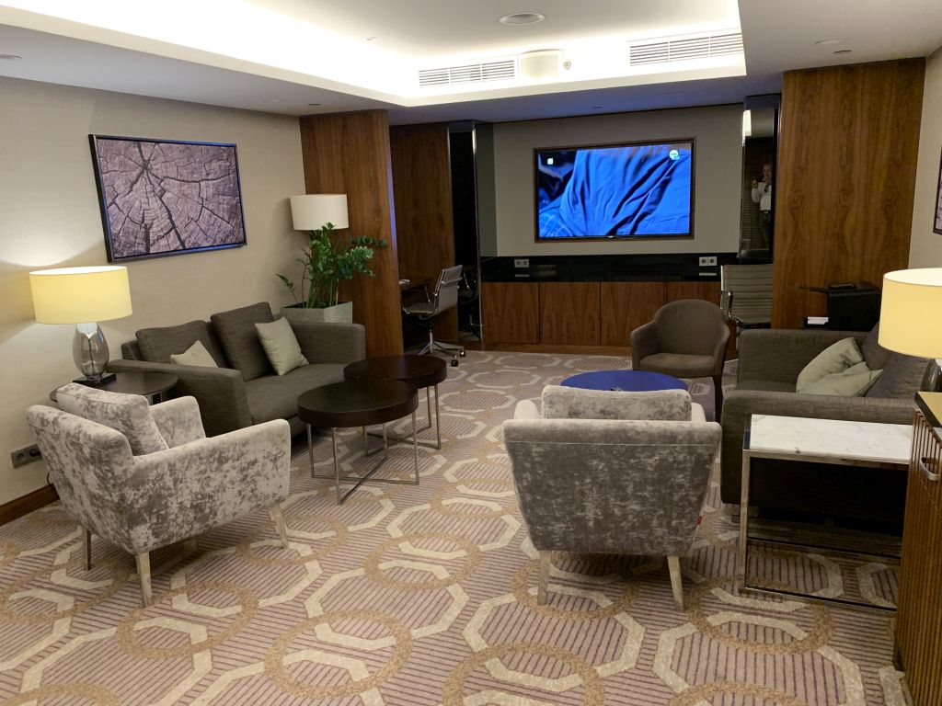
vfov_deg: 53.1
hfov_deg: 67.3
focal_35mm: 26
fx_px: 708
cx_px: 471
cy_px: 353
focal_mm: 4.25
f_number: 1.8
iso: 320
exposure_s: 1/43
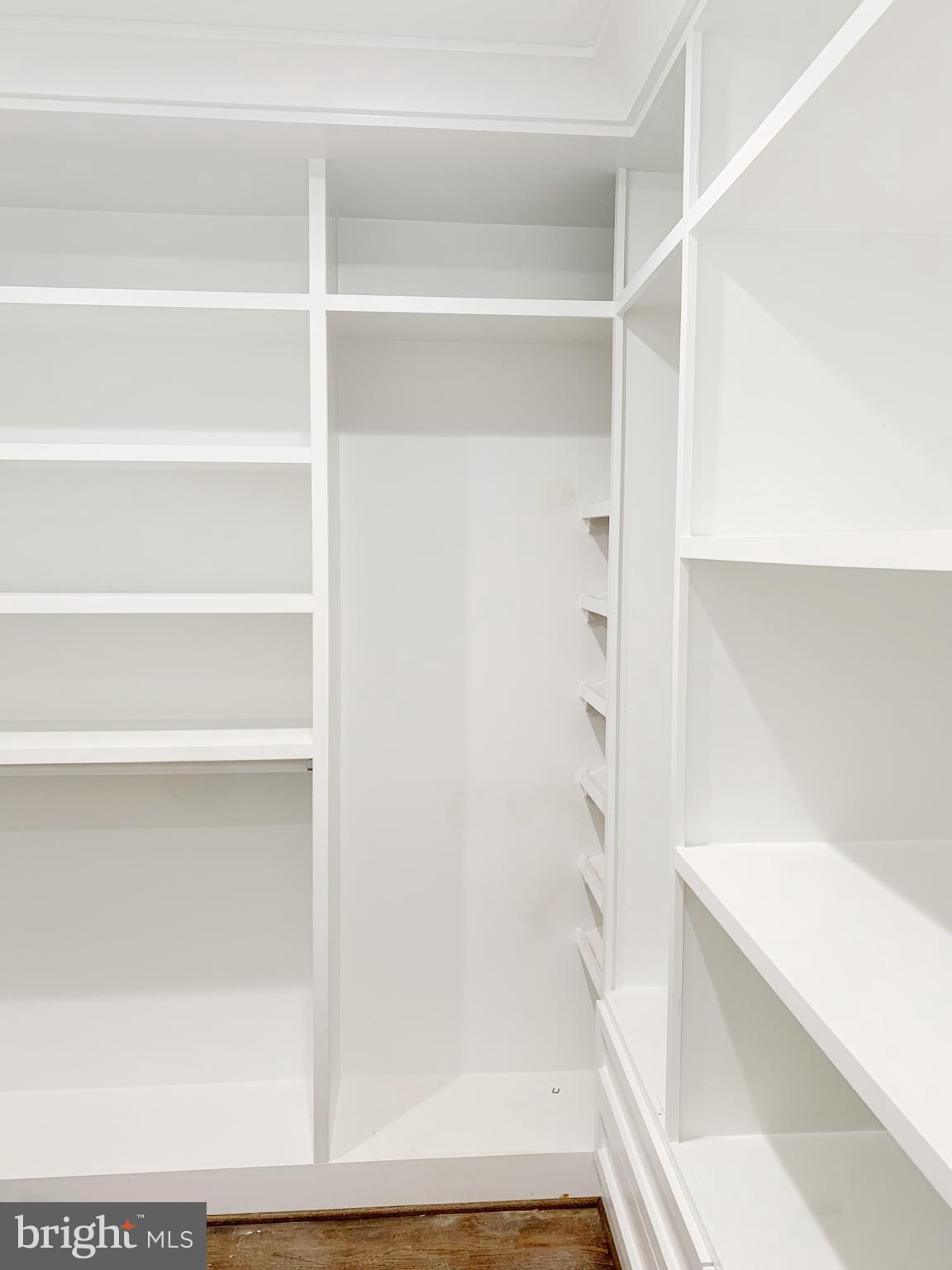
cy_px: 635
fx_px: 953
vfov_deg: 67.3
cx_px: 476
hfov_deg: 53.1
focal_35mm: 26
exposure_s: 1/60
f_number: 1.8
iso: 64
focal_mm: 4.25
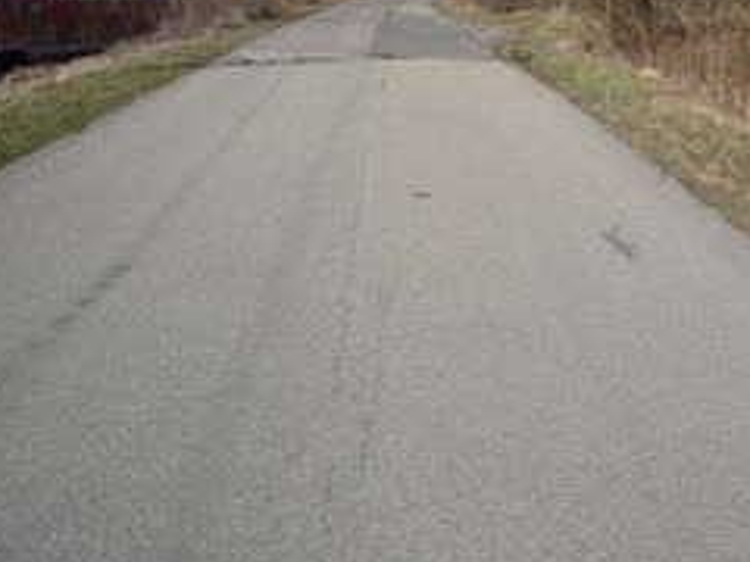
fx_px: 1387
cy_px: 16
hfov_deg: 30.1
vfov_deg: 22.2
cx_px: 481
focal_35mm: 64
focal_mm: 5.2
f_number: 5.6
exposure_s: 1/400
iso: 100
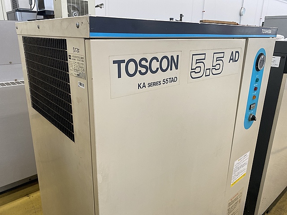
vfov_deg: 53.1
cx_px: 144
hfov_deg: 67.3
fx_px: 216
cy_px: 108
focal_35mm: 26
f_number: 1.8
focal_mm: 4.25
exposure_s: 1/101
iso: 125
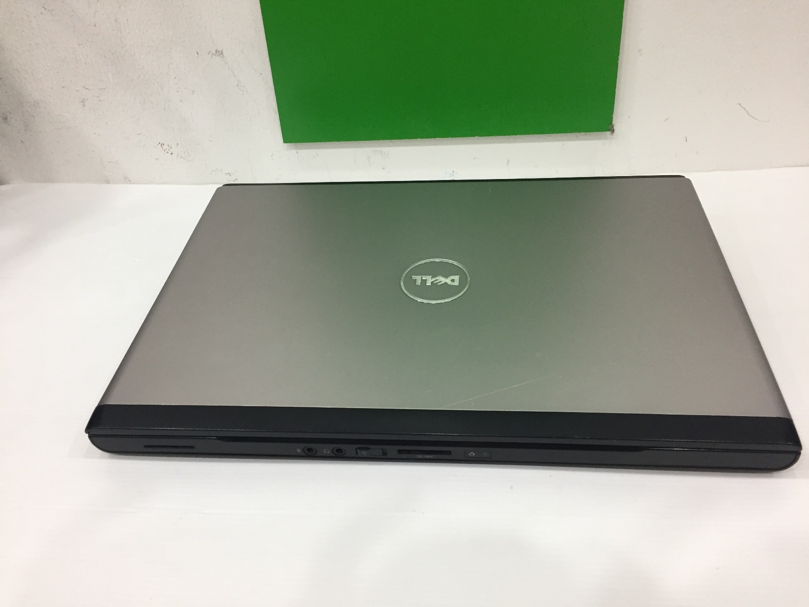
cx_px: 404
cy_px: 304
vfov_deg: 48.2
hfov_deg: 61.7
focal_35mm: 29
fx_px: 678
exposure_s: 1/33
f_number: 2.2
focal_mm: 4.15
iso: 80
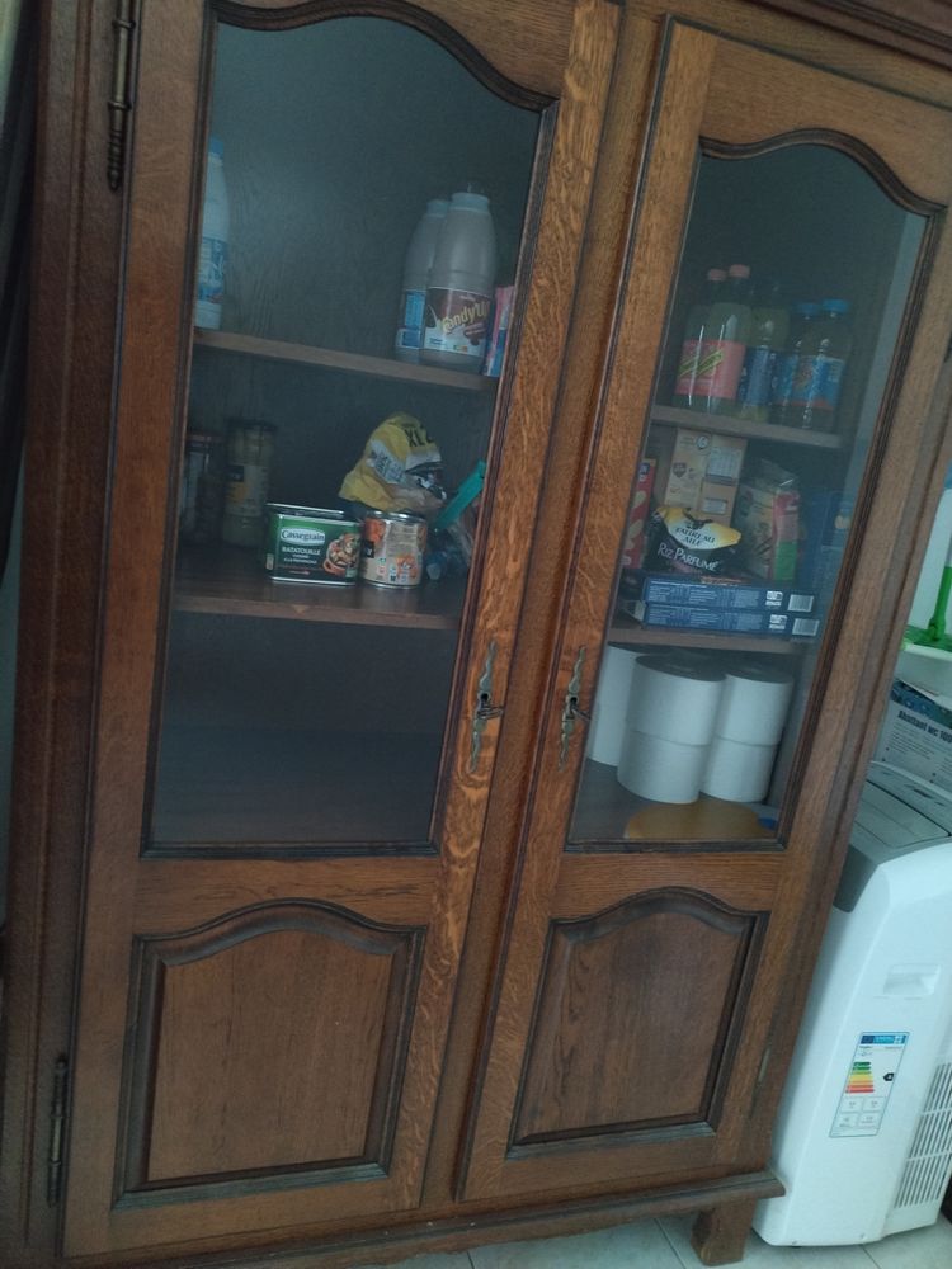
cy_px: 634
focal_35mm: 29
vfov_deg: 61.7
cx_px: 476
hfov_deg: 48.2
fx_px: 1063
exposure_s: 1/12
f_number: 1.8
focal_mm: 4.75
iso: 2863
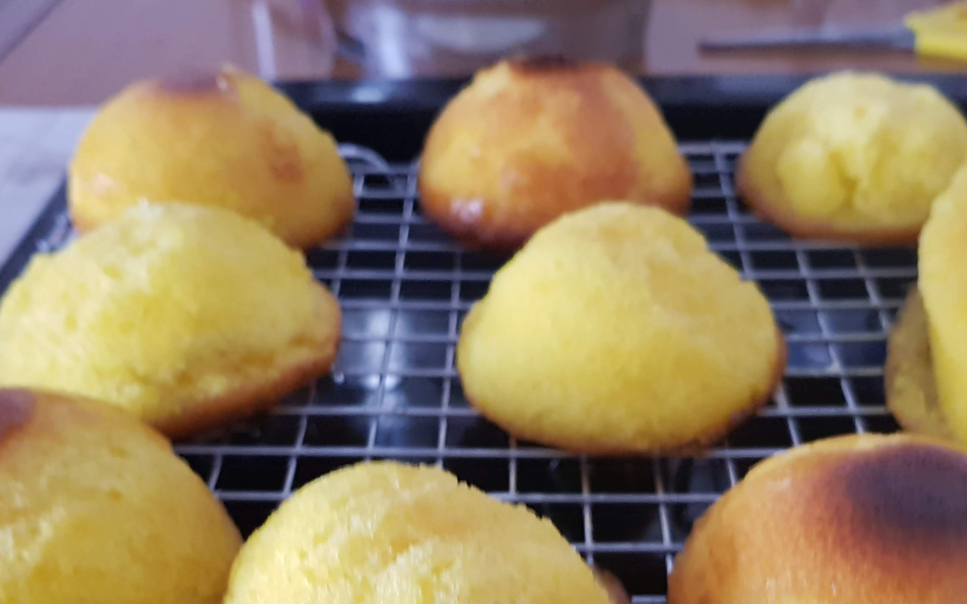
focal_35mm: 43
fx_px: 1133
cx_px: 556
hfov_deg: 46.1
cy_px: 552
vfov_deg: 28.6
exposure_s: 1/33
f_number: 1.7
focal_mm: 4.2
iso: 160
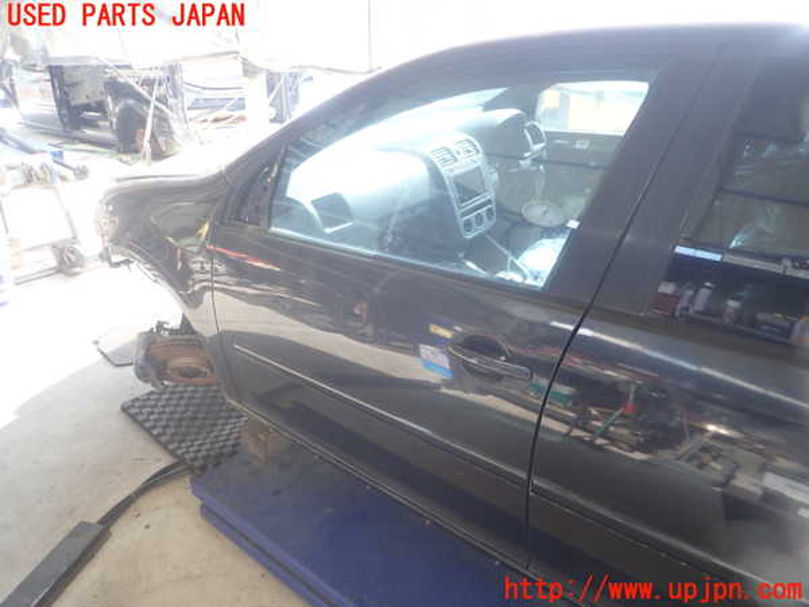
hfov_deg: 69.4
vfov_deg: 54.9
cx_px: 404
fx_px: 584
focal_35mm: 25
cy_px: 304
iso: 200
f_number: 2
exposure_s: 1/60
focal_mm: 4.5
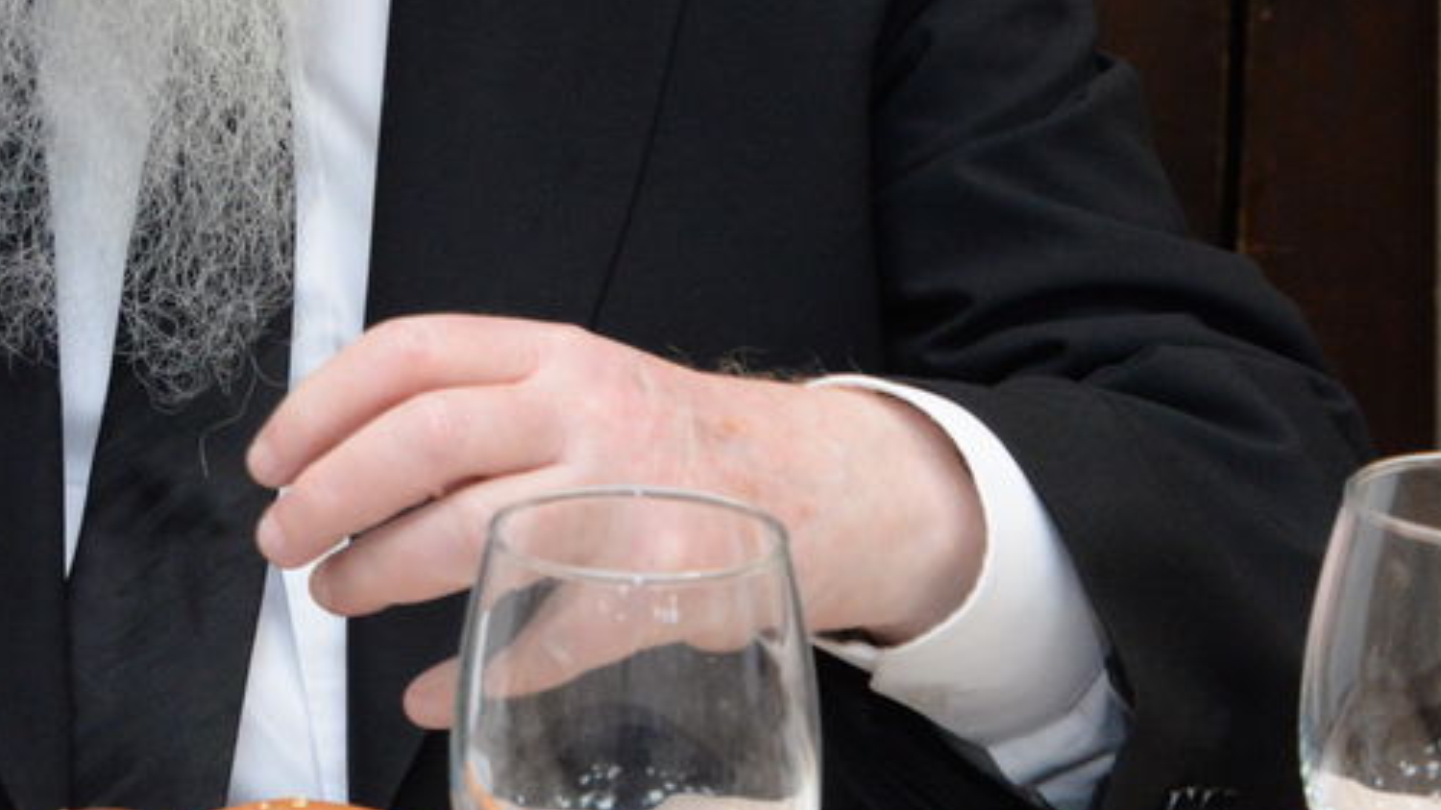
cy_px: -107
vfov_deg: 8.9
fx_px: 5157
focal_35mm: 135
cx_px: -395
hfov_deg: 15.2
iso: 3200
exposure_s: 1/60
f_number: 10
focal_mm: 46
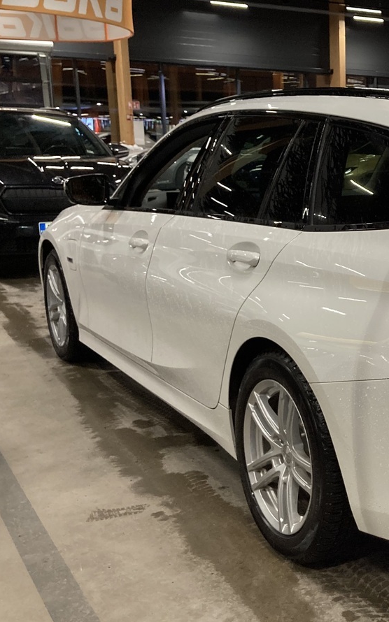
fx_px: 814
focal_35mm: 48
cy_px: 338
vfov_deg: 41.8
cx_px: 446
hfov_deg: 24.7
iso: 200
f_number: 1.8
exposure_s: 1/60
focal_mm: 3.99
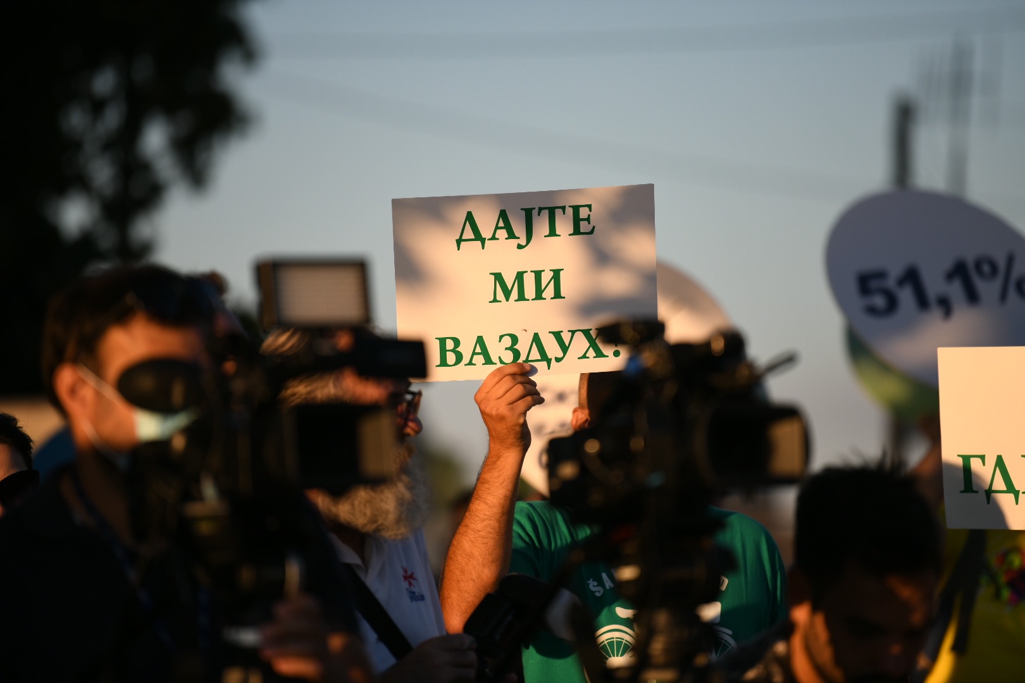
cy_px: 342
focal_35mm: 200
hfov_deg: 10.3
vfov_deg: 6.9
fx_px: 5694
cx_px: 512
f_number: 2.8
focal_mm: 200
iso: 320
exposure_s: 1/4000
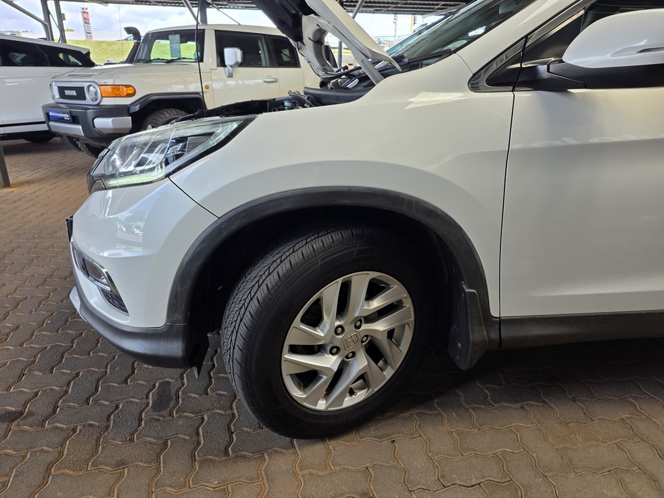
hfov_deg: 73.9
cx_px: 332
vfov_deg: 58.9
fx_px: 441
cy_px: 249
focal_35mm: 23
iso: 50
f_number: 1.7
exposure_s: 1/359
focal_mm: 6.25
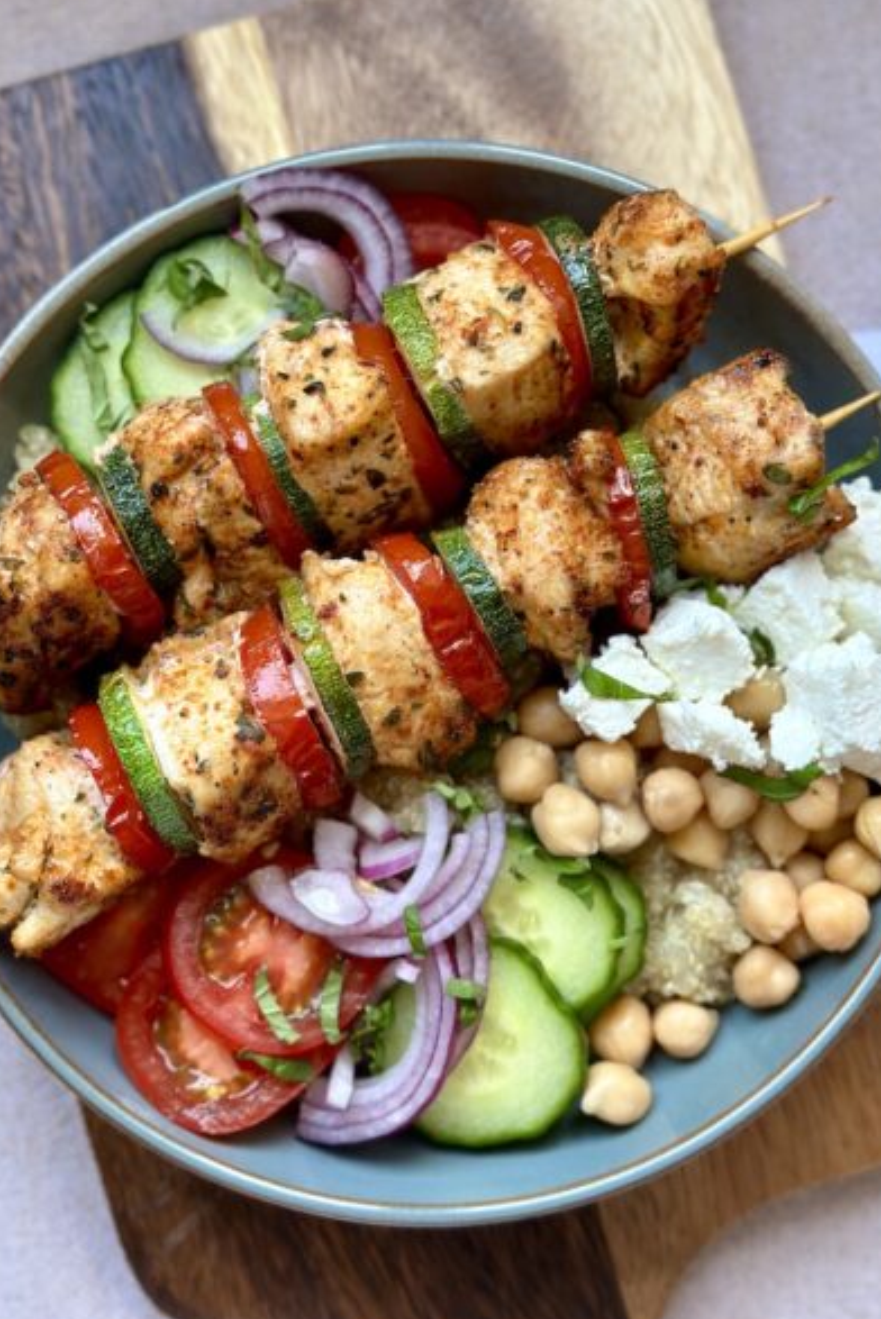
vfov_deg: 38.9
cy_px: 661
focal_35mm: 51
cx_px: 449
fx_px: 1870
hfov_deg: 26.5
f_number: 1.78
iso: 125
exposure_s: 1/102
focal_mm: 6.86
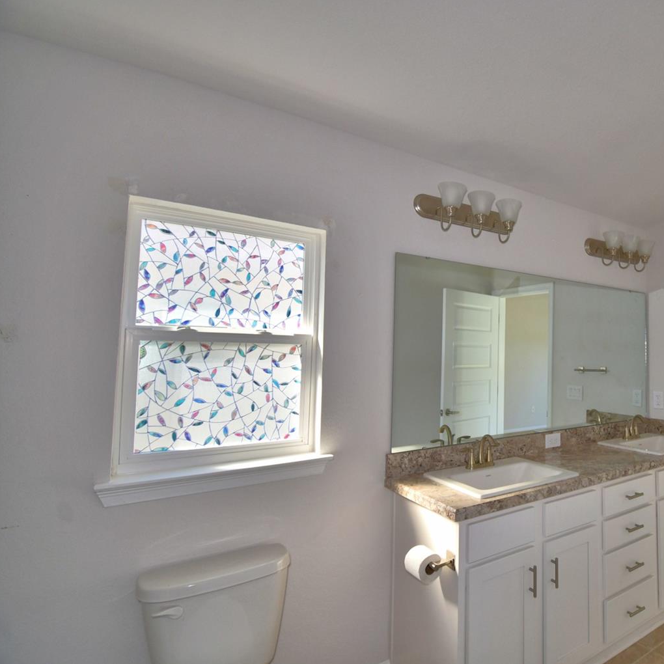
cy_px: 333
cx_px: 514
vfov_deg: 74.8
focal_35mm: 20
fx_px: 434
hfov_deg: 68.9
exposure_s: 1/60
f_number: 4.5
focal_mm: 10
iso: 140
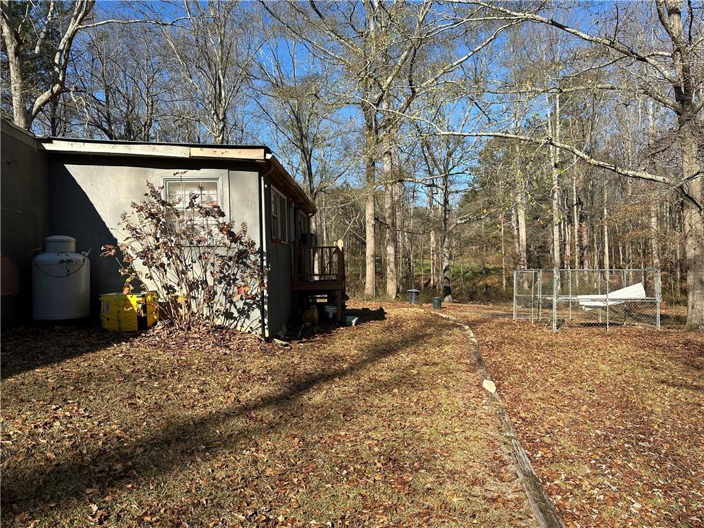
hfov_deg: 71.6
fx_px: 488
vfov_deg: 56.8
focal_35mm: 24
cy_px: 264
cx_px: 352
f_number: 1.78
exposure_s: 1/2353
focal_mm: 6.86
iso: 80
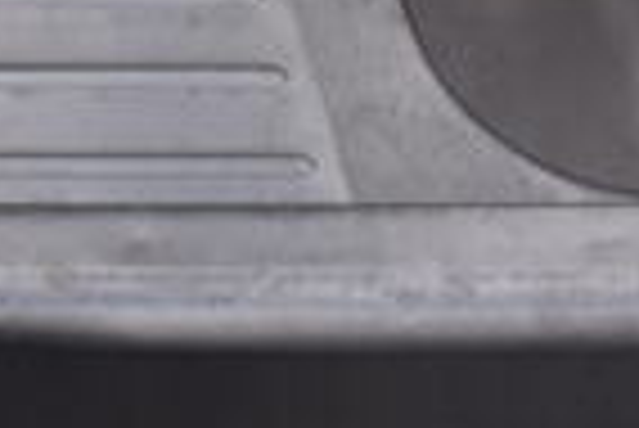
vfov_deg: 11.3
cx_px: -680
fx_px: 2061
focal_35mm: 116
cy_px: -261
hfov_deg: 14.4
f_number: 8
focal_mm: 18
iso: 200
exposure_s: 1/500
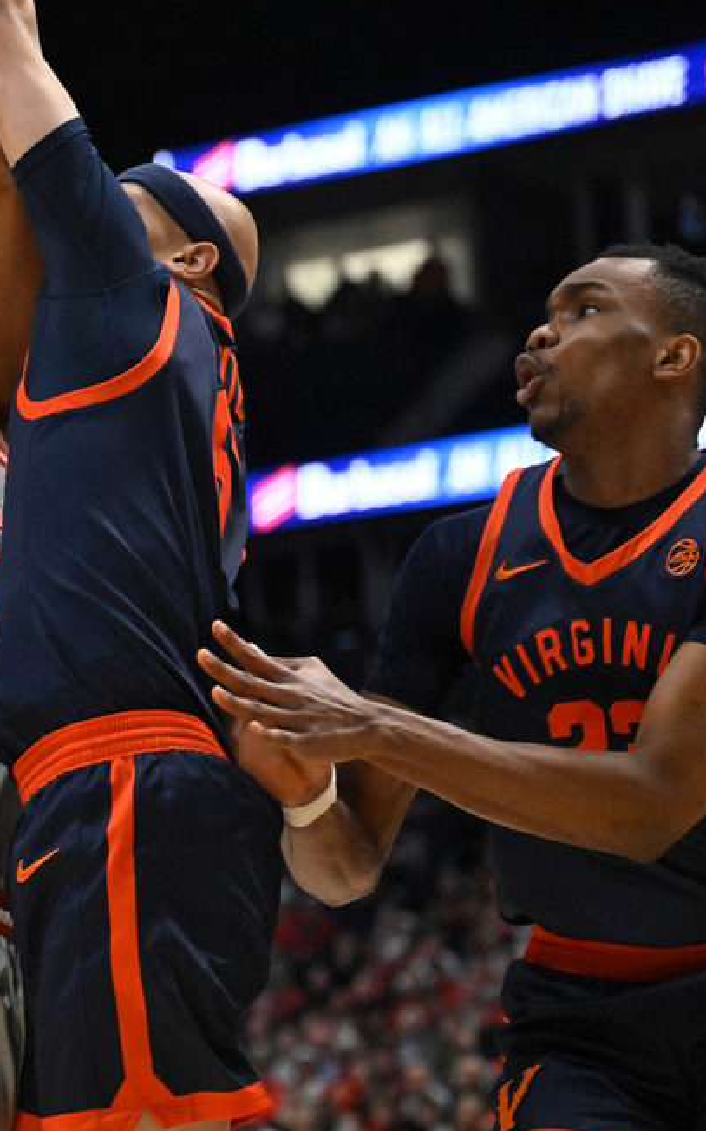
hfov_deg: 8.3
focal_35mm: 157
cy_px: 575
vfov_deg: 13.3
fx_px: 4838
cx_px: -10
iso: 6400
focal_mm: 98
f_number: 4
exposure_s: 1/1600
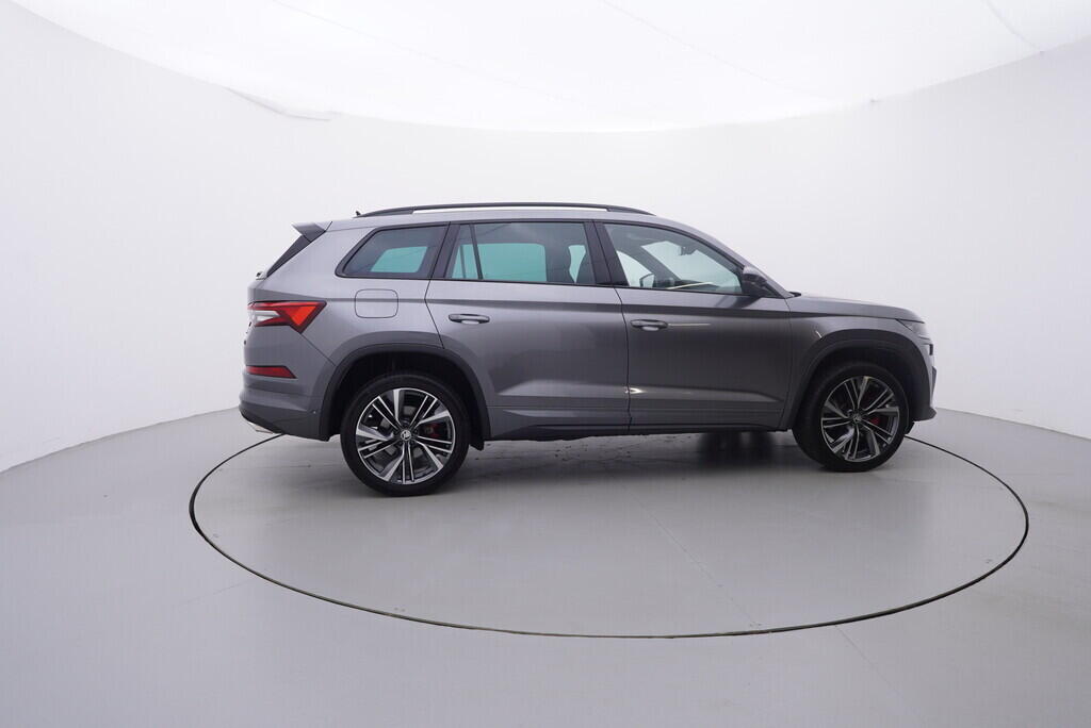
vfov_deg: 56.2
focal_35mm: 22
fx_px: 682
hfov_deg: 77.3
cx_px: 546
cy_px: 364
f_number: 5
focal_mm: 15
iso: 200
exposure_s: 1/80
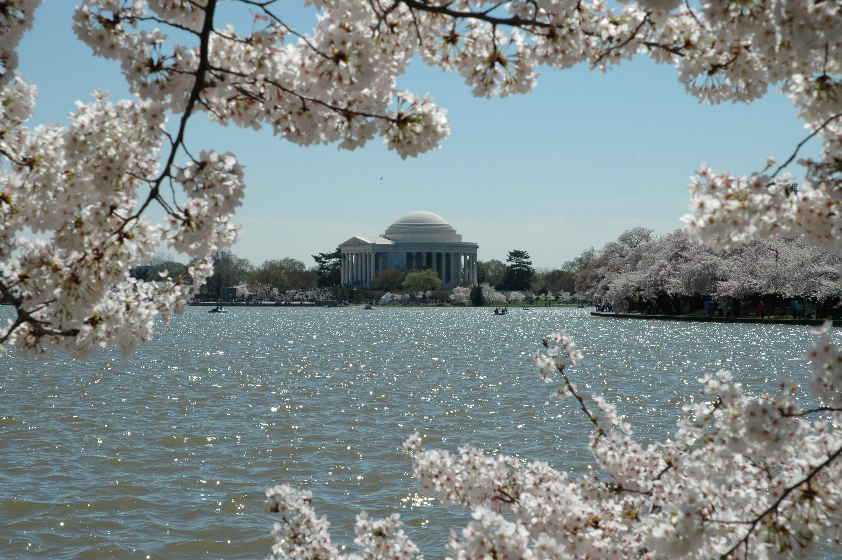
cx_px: 421
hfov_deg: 24.6
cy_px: 280
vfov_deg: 16.5
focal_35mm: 82
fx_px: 1928
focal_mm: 55
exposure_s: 1/640
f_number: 13
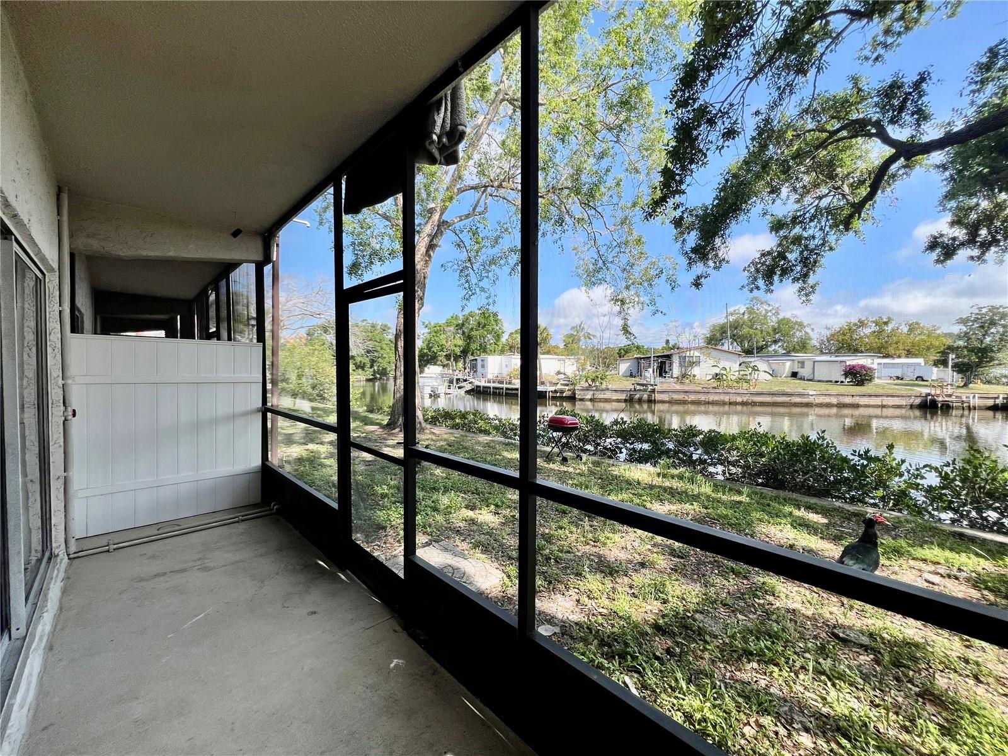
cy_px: 378
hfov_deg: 106.2
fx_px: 379
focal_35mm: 13
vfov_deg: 89.9
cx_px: 504
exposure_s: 1/561
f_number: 1.8
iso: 32
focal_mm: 1.57
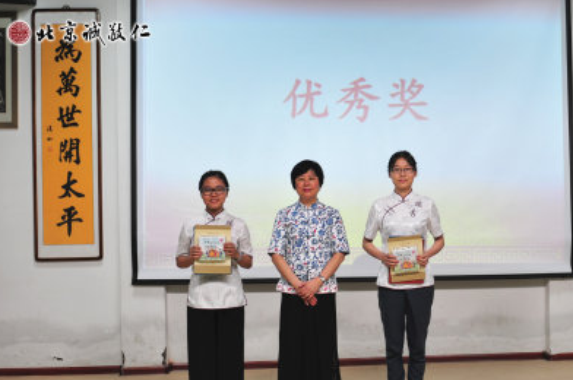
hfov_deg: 43.4
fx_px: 715
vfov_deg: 29.7
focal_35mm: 45
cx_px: 349
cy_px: 233
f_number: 3.2
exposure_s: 1/40
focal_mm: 24
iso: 200
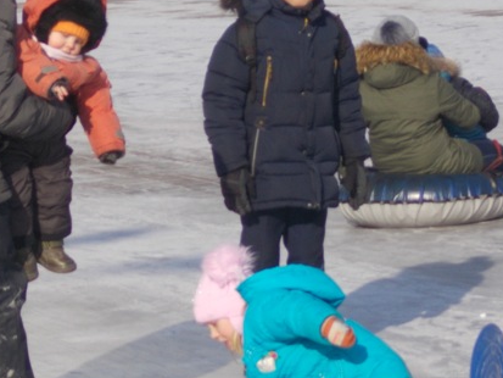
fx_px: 3663
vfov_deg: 5.9
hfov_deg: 7.9
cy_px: 130
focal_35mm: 252
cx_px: 236
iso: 80
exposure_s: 1/320
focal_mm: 23
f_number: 6.5
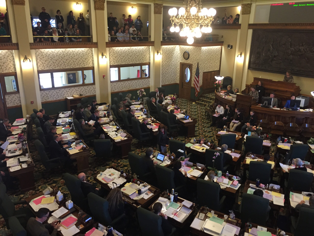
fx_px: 263
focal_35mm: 29
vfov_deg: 48.2
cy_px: 118
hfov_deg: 61.7
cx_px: 157
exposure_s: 1/30
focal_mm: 4.15
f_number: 2.2
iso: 160
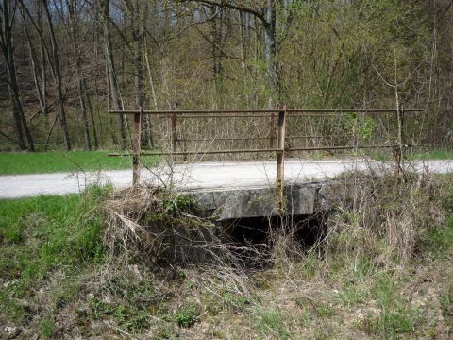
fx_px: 419
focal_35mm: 32
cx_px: 226
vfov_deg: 44.2
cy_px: 170
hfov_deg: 56.8
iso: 100
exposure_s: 1/400
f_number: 4.5
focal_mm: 5.2
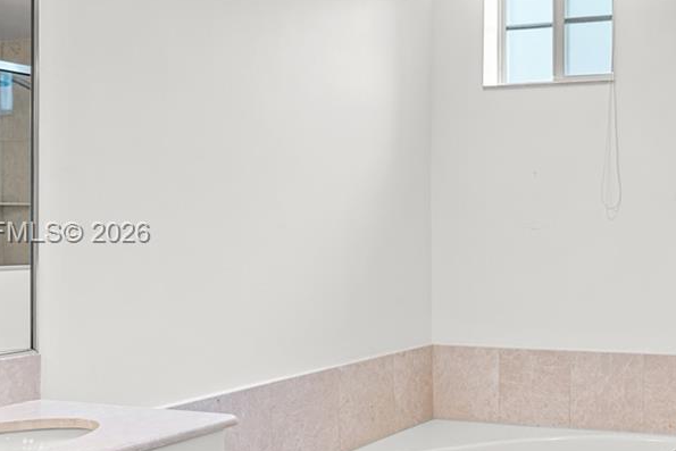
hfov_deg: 39.1
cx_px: 704
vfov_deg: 31.2
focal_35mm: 43
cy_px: 234
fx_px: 808
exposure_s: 1.6
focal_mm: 16
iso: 125
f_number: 9
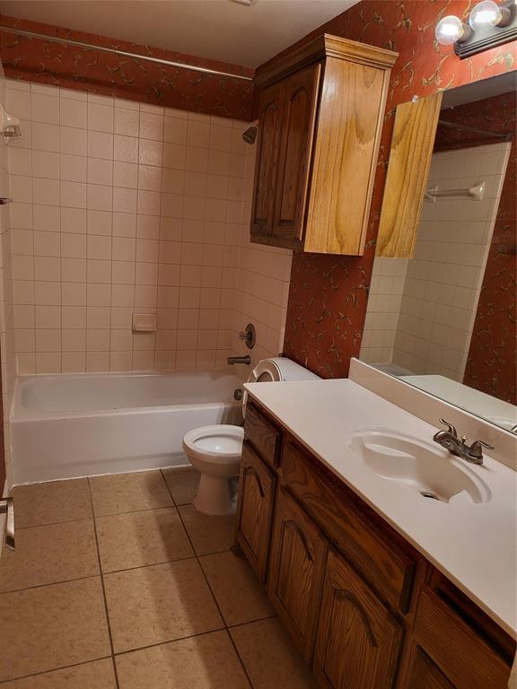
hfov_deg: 56.8
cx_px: 258
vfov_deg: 71.6
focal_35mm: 24
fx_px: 478
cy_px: 344
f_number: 1.8
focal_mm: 5
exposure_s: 1/60
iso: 200
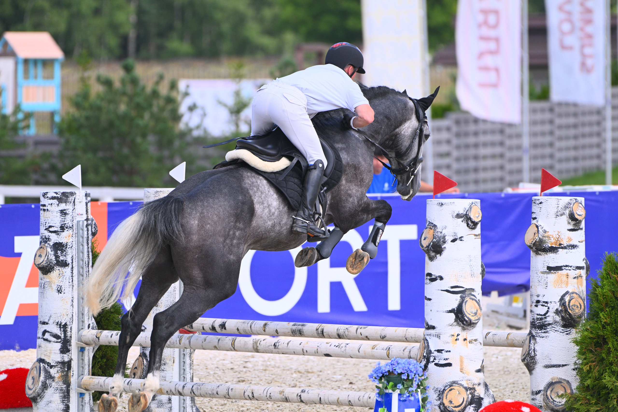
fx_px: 6523
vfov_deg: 3.6
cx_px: 309
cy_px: 206
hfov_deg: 5.4
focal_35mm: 380
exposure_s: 1/1600
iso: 500
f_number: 5.6
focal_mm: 380
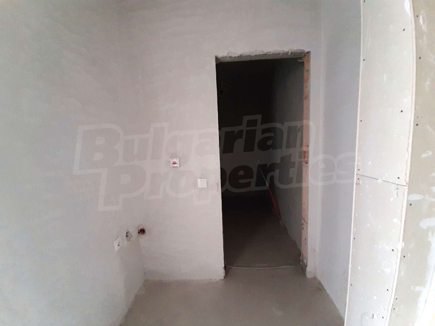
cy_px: 163
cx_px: 218
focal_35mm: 13
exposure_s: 1/25
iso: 200
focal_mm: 1.42
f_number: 2.2
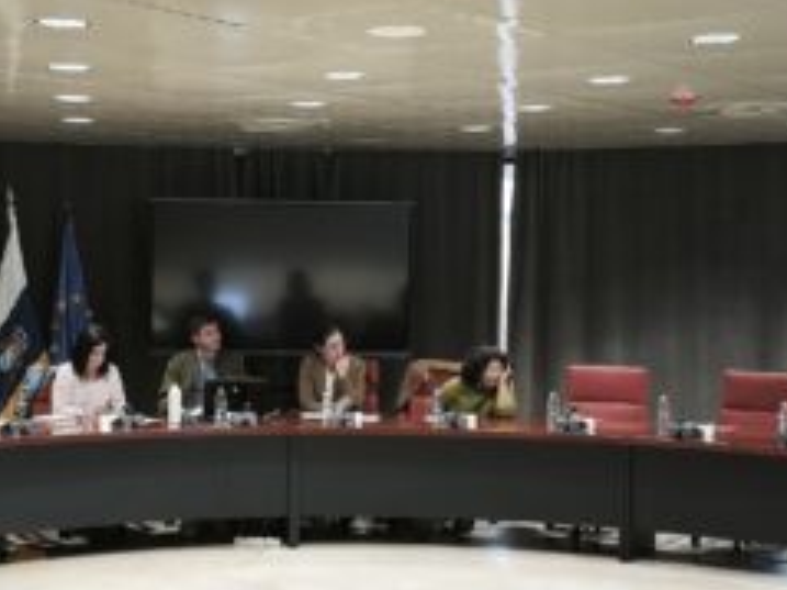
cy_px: 293
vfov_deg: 21.9
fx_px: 1522
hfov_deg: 28.9
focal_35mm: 67
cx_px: 300
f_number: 1.62
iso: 250
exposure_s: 1/50
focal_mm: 6.45
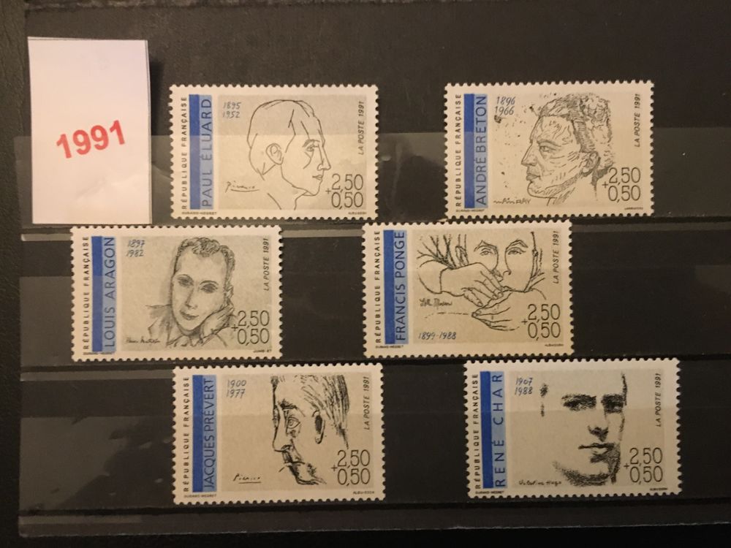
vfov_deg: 48.2
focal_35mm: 29
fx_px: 612
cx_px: 366
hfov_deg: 61.7
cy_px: 274
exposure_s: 1/17
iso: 500
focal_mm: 4.15
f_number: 2.2
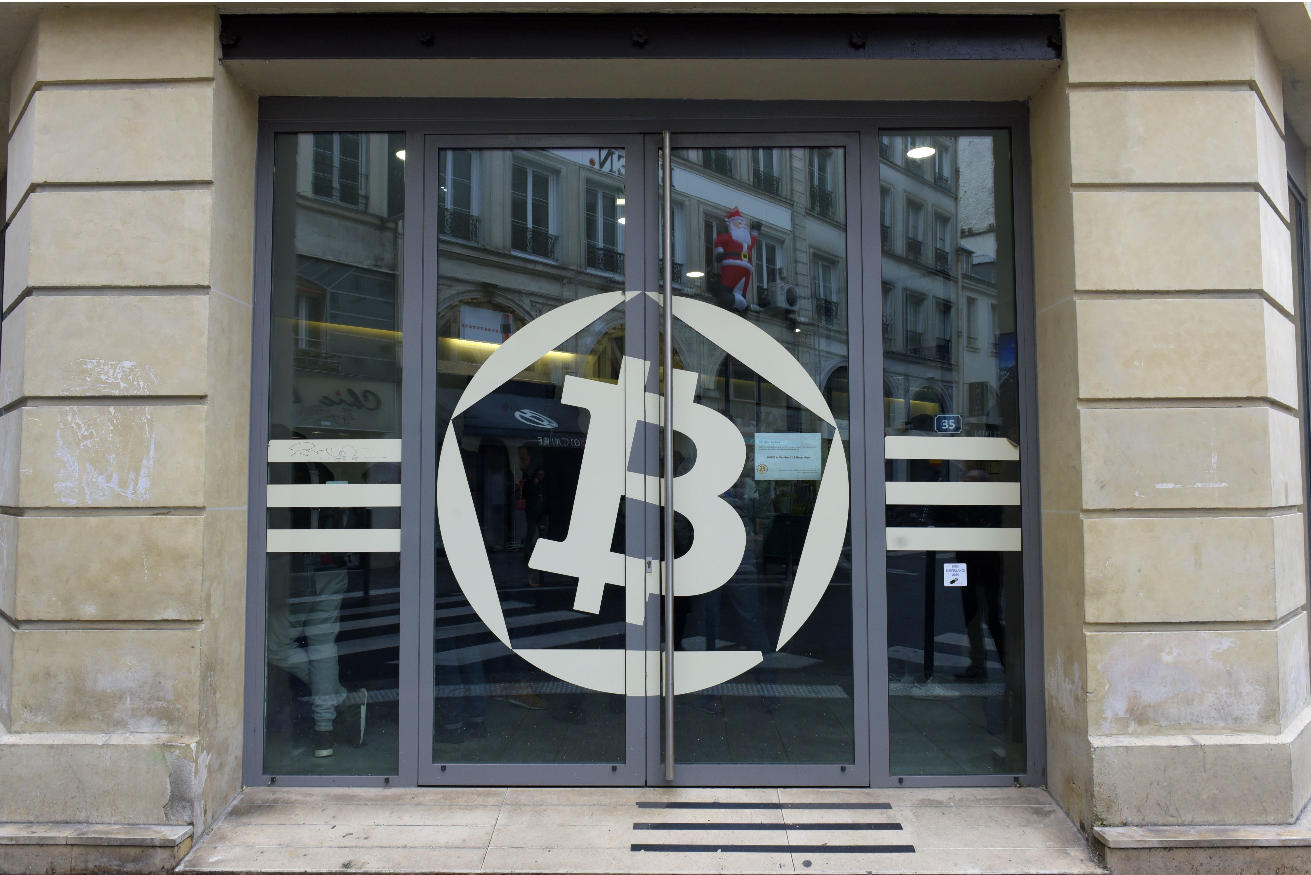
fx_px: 874
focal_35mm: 24
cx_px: 656
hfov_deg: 73.7
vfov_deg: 53.2
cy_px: 438
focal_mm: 24
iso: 800
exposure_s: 1/250
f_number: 8
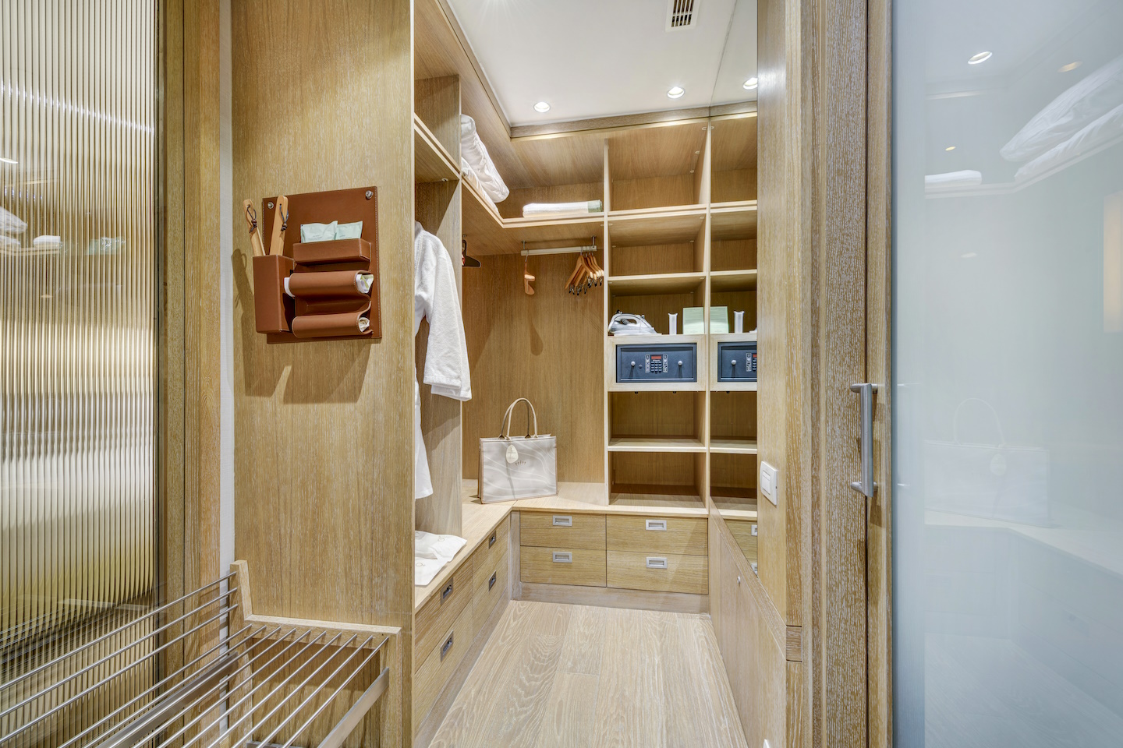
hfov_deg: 104.3
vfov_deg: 81.2
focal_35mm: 14
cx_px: 562
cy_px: 374
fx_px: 437
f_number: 11
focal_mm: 14
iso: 100
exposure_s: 2
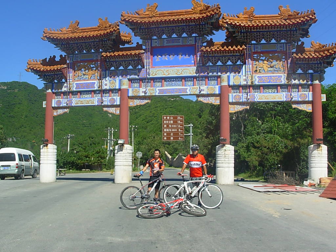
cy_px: 126
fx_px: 369
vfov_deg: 37.7
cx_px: 168
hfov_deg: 49.0
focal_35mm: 38
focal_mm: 6.3
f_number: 4.9
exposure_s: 1/430
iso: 50
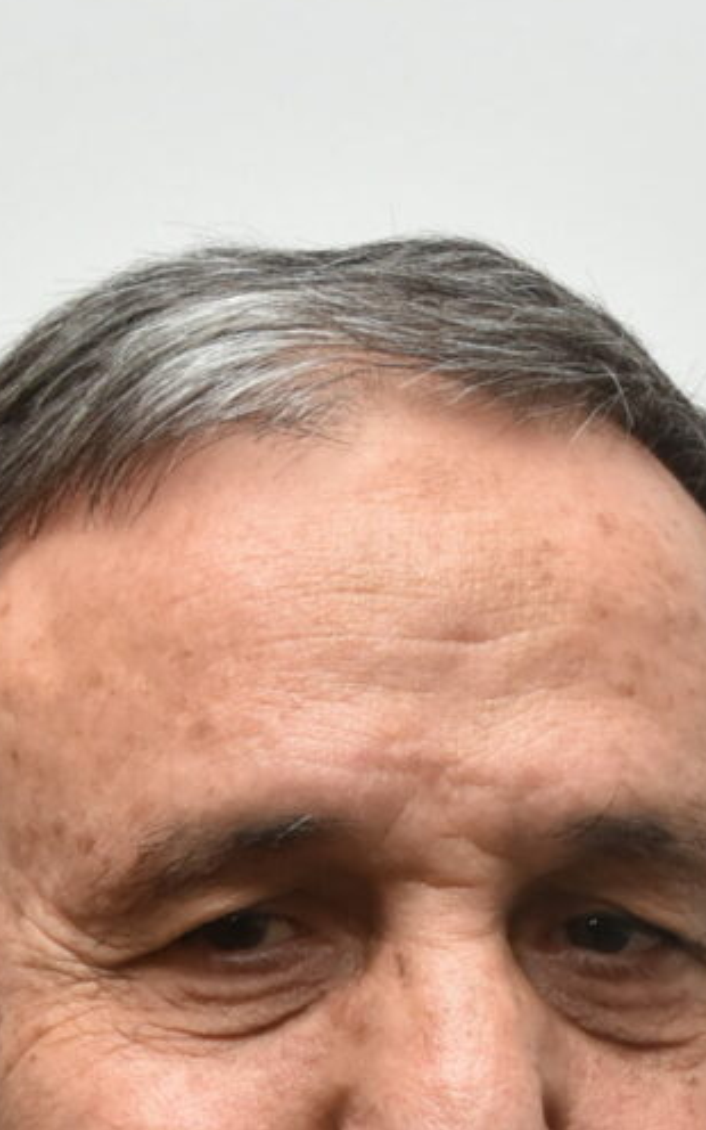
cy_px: 1467
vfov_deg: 10.8
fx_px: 5812
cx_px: 278
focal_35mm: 189
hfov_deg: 6.9
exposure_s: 1/60
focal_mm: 35
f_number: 6.3
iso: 640
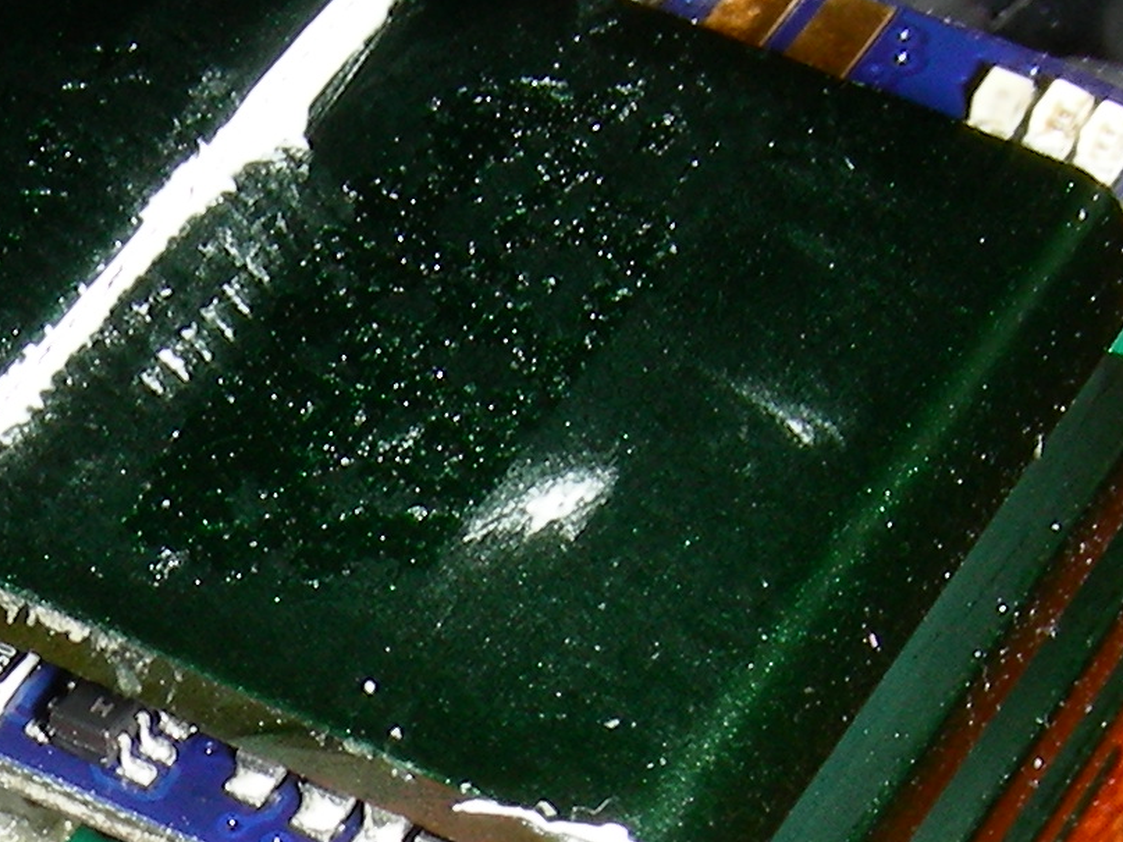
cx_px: 93
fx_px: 6001
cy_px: 898
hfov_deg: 10.6
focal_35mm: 185
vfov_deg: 8.0
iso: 50
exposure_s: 1/60.1
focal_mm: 8.8
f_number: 6.8
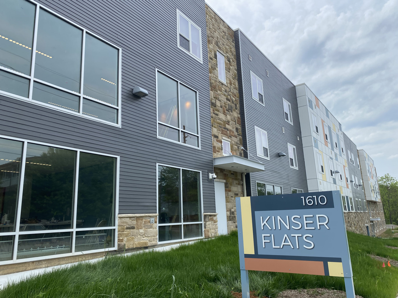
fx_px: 299
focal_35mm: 26
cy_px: 149
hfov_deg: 67.3
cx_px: 199
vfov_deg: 53.1
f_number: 1.8
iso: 32
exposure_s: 1/2105
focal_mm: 4.25
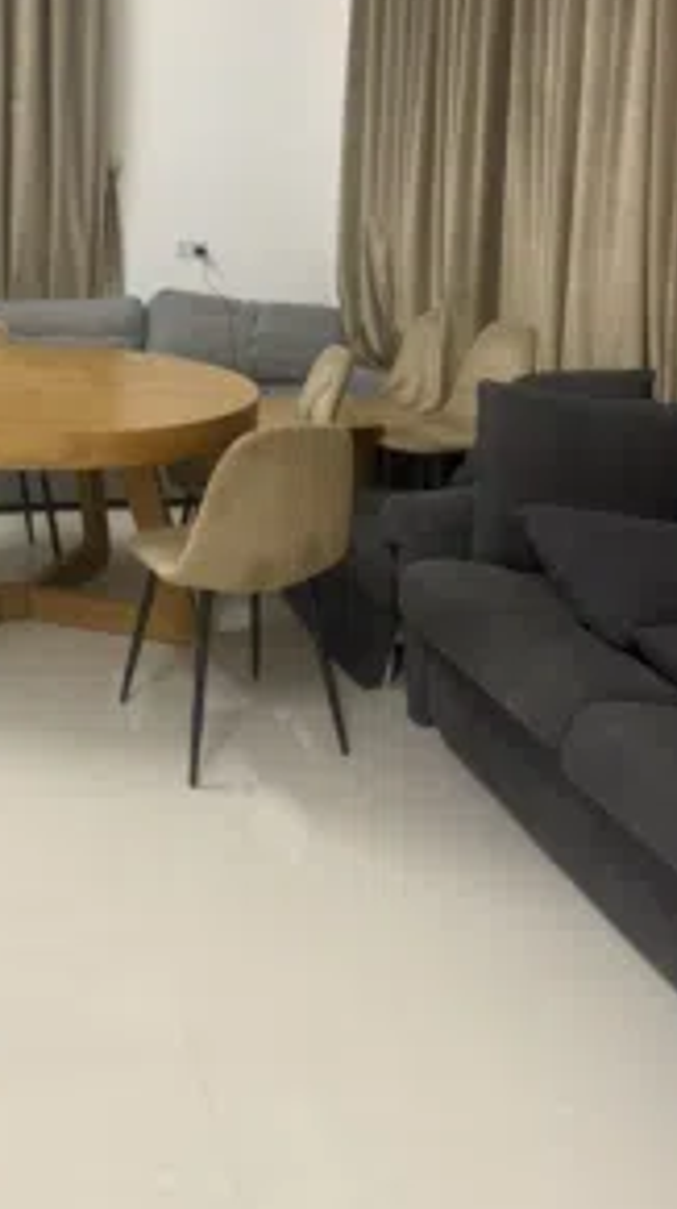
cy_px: 399
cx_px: 166
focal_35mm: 36
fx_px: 1153
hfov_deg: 32.1
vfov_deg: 54.2
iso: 500
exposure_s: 1/50
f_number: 1.78
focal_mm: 6.76
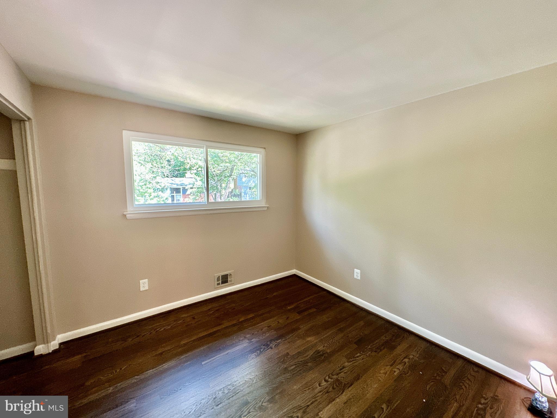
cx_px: 278
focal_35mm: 14
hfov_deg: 102.1
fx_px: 225
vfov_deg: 85.7
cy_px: 209
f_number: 2.2
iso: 200
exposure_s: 1/60
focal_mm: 2.22
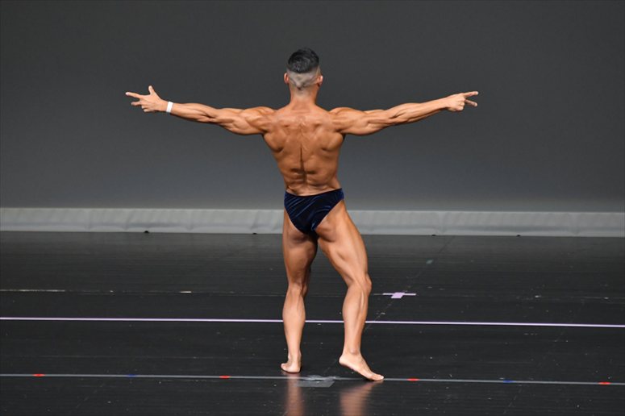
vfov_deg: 3.7
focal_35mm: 375
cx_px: 312
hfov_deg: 5.5
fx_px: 6507
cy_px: 208
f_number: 5.6
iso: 4000
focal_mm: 250
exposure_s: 1/400
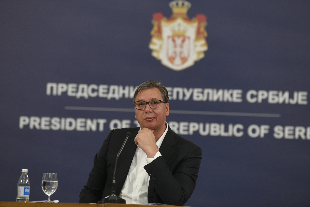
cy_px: 104
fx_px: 1722
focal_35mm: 200
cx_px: 155
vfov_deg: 6.9
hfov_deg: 10.3
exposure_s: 1/200
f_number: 4
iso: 2500
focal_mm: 200
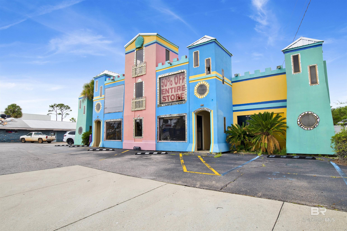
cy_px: 116
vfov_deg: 61.9
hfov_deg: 84.0
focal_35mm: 20
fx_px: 193
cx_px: 174
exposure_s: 1/250
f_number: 11
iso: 200
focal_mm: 20
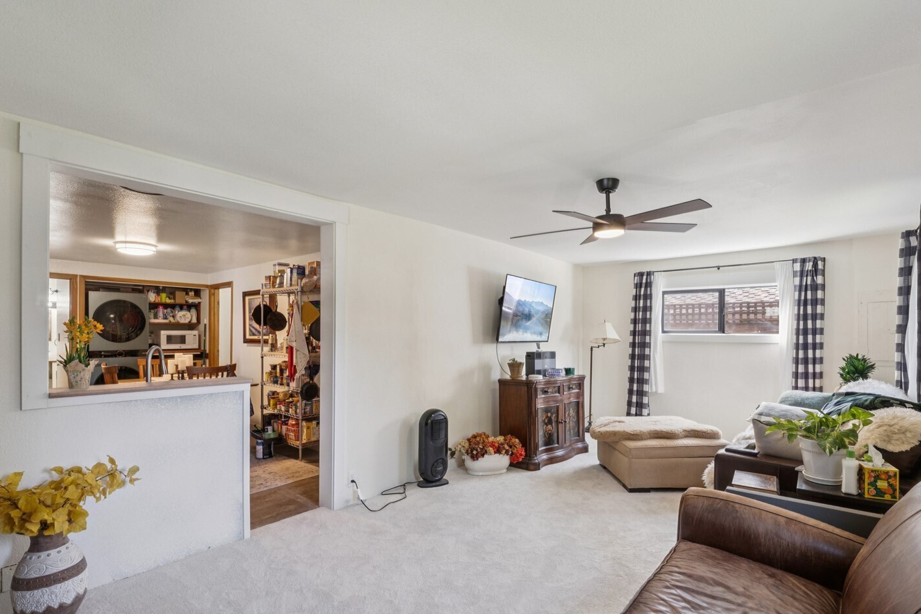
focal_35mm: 18
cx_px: 483
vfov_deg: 67.2
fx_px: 461
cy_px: 337
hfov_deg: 89.9
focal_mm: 10
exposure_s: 1/4
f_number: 9
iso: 250
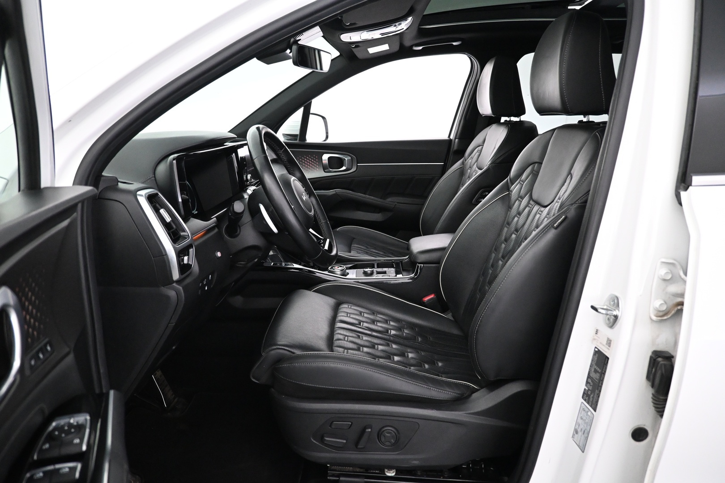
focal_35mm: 24
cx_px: 362
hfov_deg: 73.7
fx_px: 483
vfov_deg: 53.1
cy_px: 242
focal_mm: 16
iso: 4000
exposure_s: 1/60
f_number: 3.5
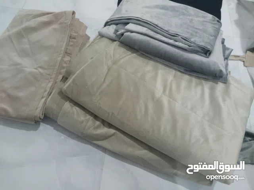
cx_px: 127
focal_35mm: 30
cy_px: 95
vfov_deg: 46.8
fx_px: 220
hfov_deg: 60.0
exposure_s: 1/50
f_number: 1.8
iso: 200
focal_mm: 4.6
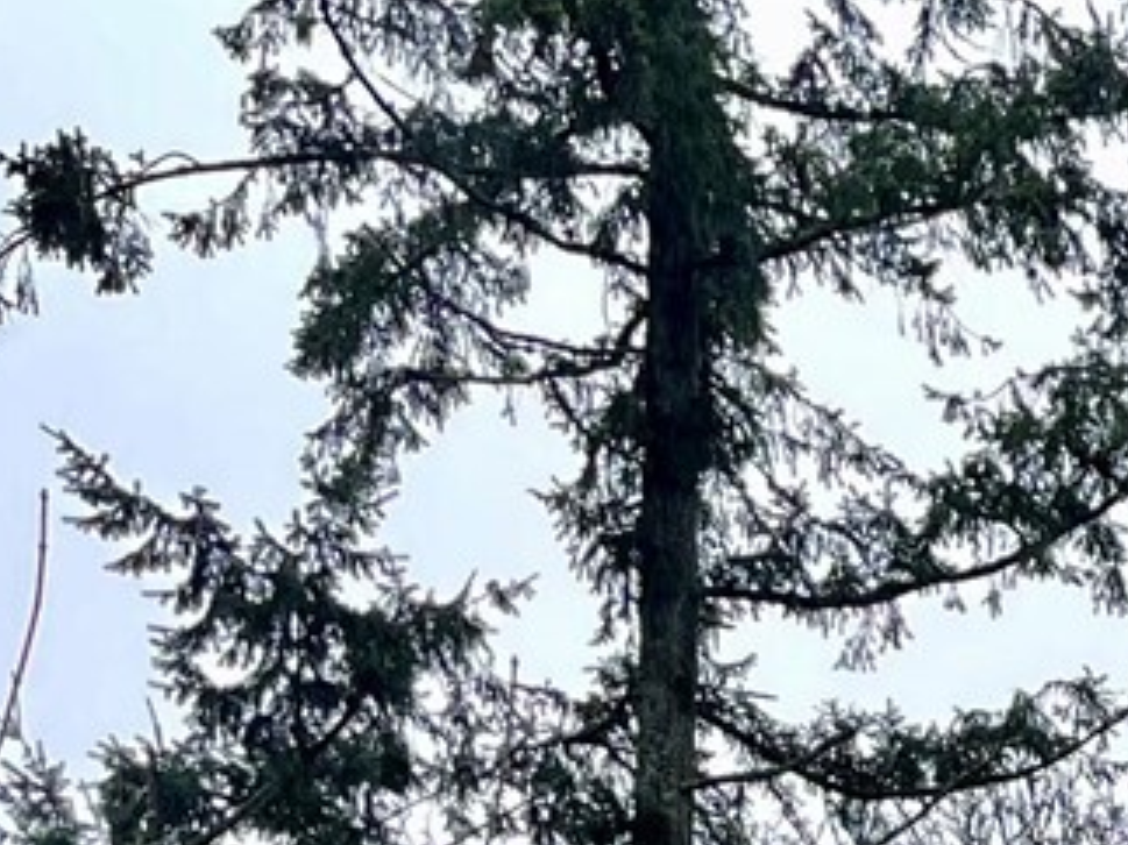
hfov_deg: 14.0
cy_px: 2029
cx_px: 2074
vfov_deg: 10.3
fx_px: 4039
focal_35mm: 124
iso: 50
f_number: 1.6
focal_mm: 5.1
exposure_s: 1/121
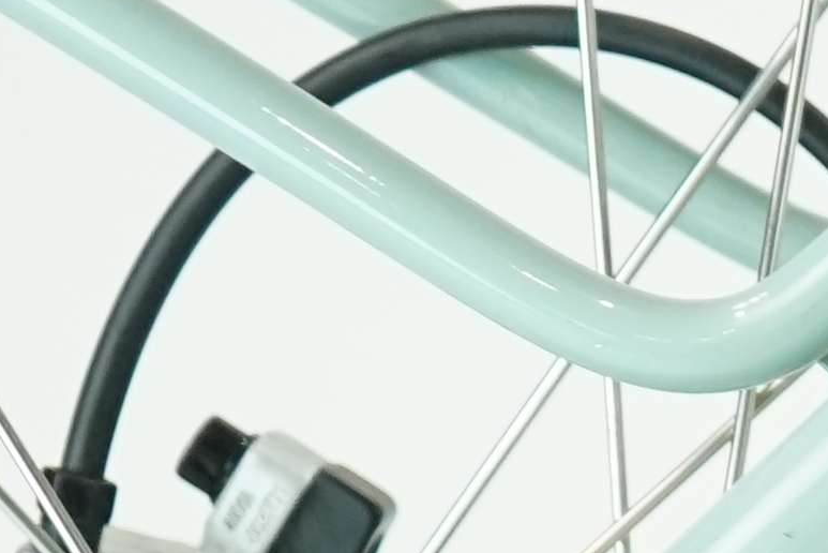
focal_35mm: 256
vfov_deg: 5.0
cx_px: 2728
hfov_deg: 7.0
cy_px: 1792
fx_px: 5890
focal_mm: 33
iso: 1600
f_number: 5
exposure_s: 1/200
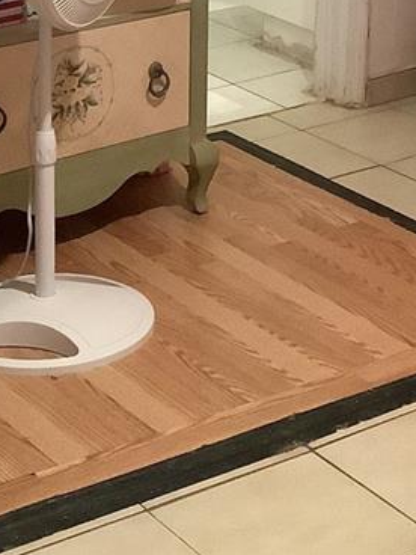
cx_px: 274
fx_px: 1618
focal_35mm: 101
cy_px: -104
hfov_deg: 14.6
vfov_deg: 18.5
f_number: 2.4
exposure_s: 1/30
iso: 500
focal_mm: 3.3
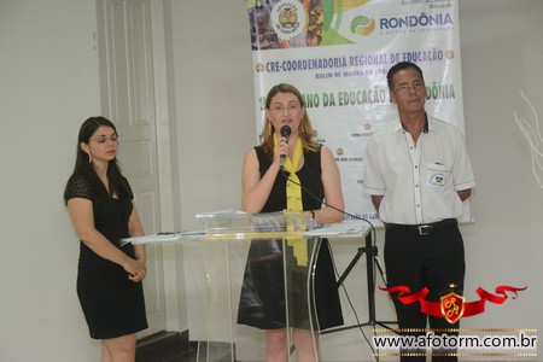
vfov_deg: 14.7
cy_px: 181
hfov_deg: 21.9
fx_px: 1403
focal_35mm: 93
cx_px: 272
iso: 1600
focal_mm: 62
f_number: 5
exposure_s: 1/80
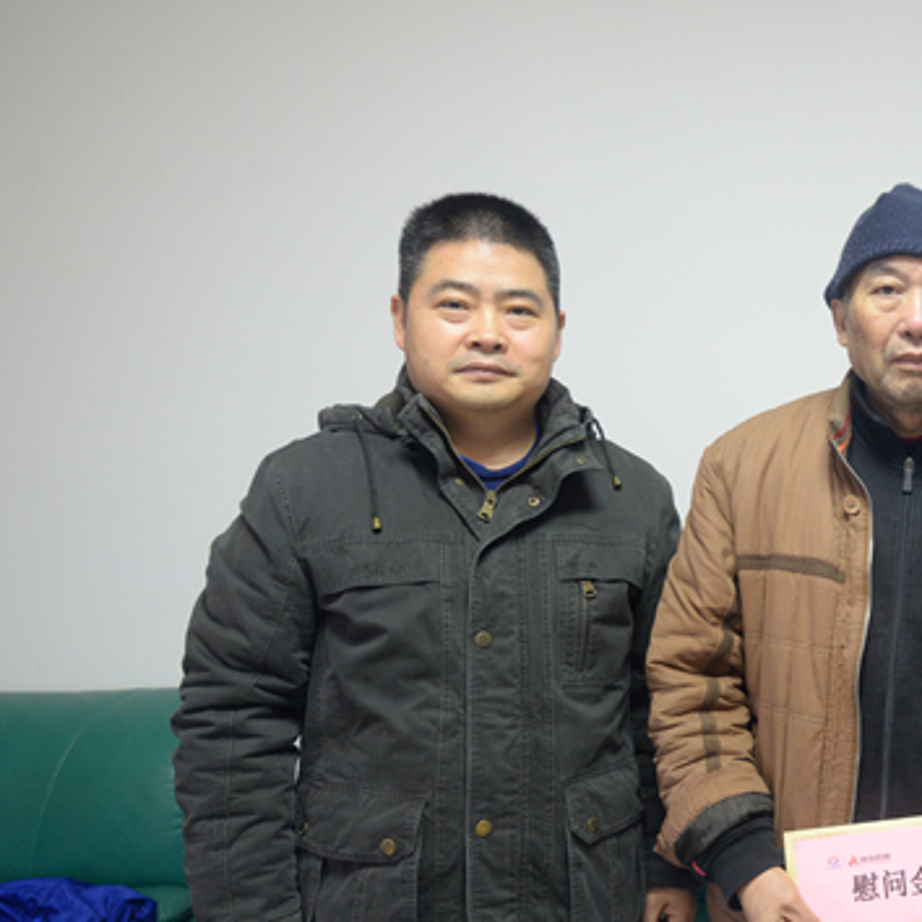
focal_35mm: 36
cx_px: 886
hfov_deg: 41.1
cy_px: 526
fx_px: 1085
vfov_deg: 45.9
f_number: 4
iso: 1600
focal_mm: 20
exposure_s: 1/50
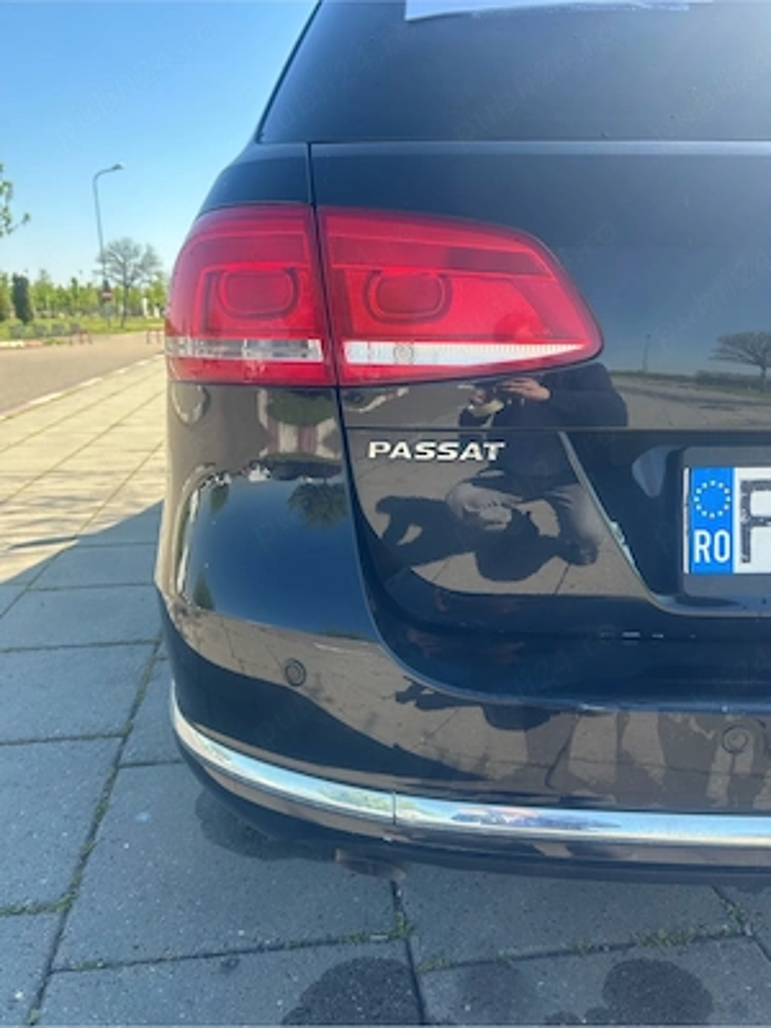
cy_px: 514
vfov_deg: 67.3
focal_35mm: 26
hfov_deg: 53.1
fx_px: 772
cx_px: 386
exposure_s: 1/696
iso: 50
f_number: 1.5
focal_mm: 5.7
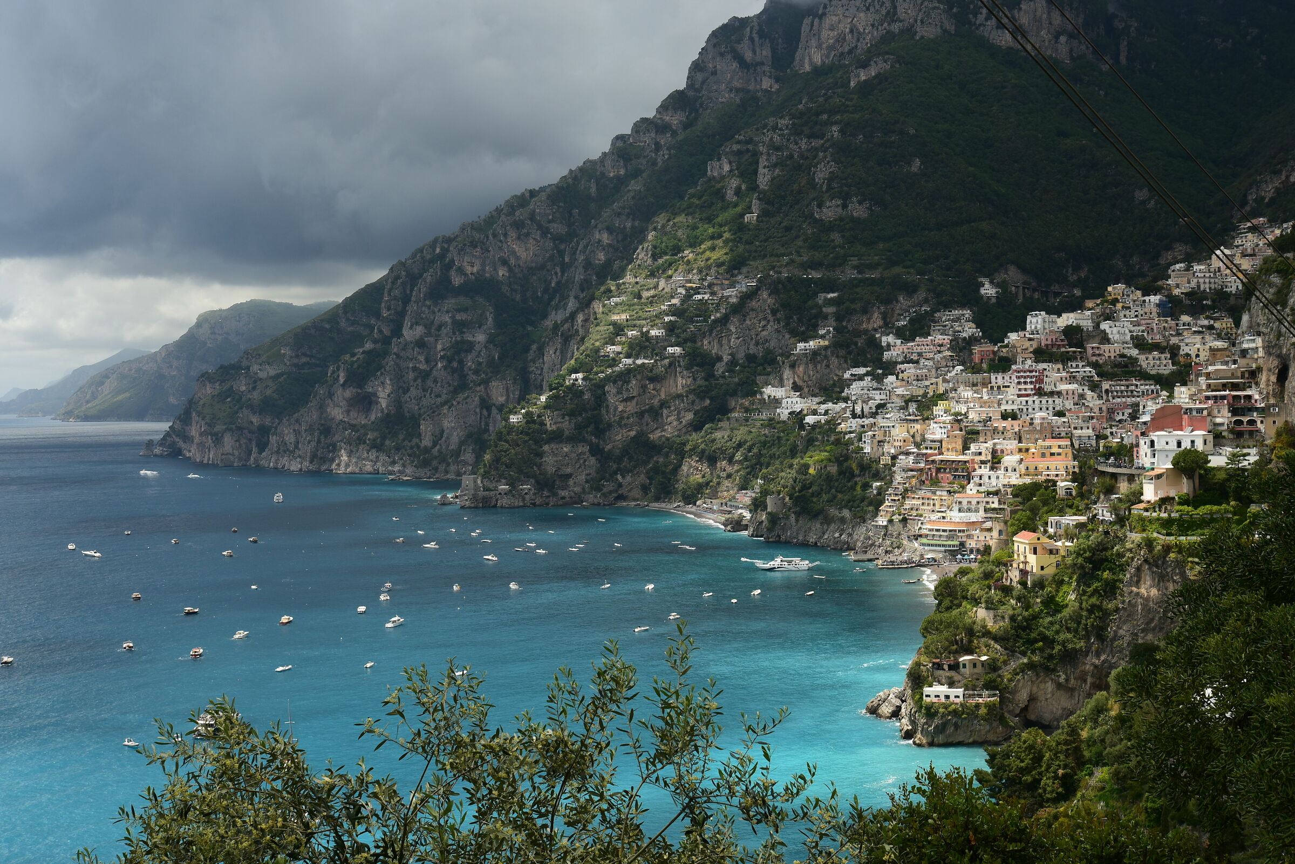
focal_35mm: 46
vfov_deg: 29.3
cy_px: 432
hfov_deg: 42.7
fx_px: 1655
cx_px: 648
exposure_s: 1/400
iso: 200
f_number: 8
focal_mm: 46
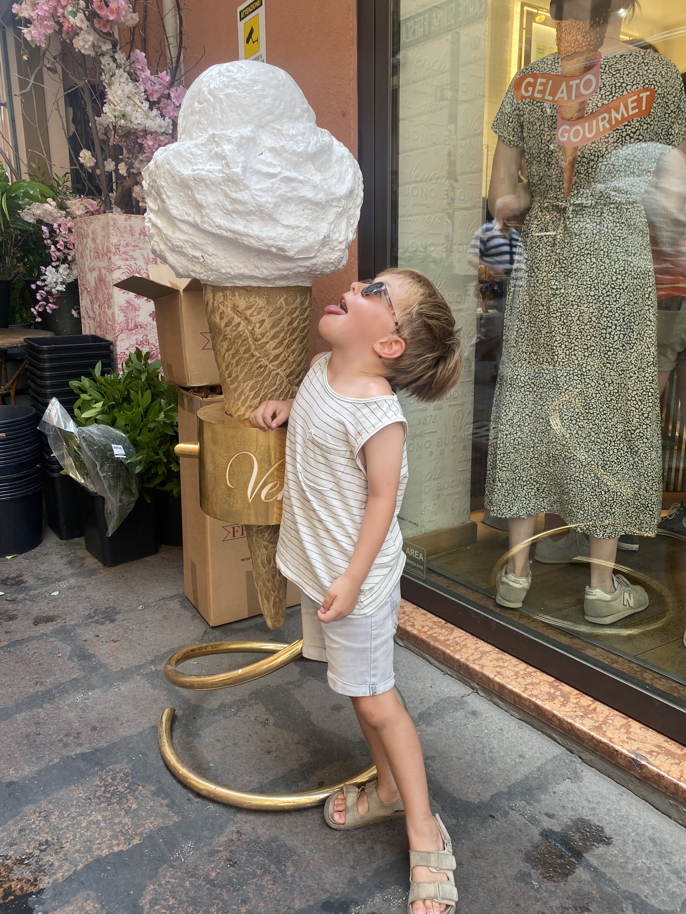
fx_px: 687
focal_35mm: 26
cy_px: 457
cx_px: 343
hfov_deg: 53.1
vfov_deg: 67.3
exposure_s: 1/122
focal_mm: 4.25
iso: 40
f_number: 1.8
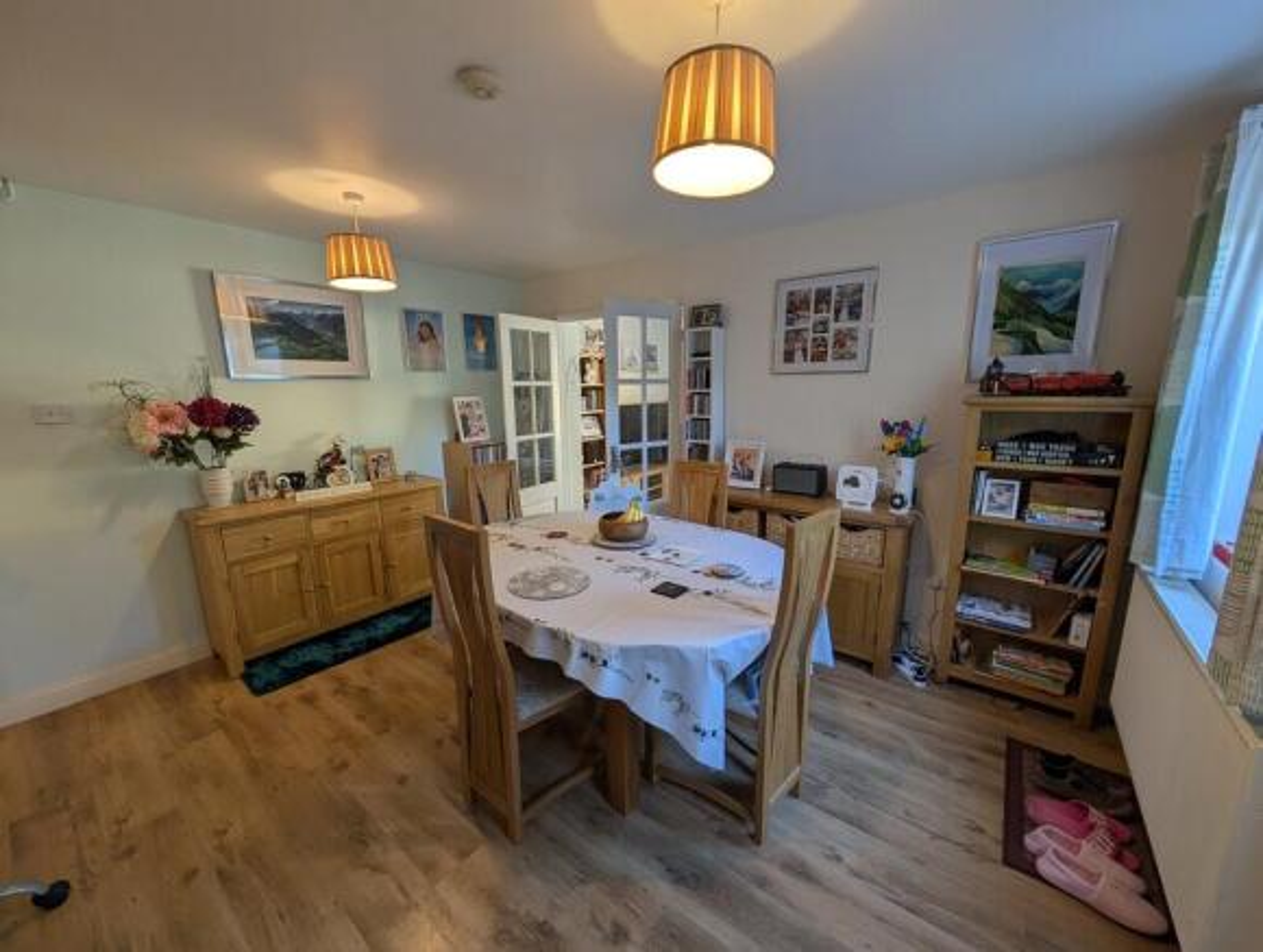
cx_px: 632
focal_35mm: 12
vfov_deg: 94.7
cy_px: 476
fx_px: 439
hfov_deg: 110.4
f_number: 1.7
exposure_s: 1/48.1
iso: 55
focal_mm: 2.02
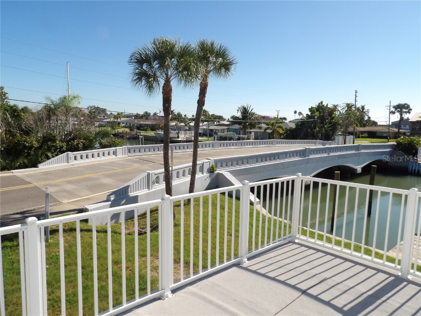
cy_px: 158
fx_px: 292
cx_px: 210
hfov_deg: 71.6
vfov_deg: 56.8
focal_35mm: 24
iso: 100
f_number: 4.6
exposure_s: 1/606
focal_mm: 4.3
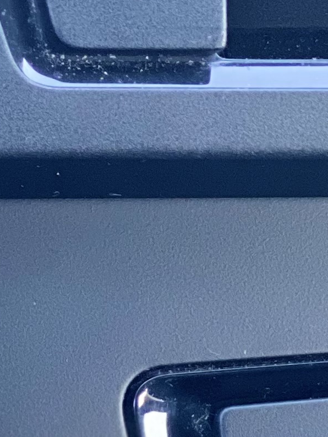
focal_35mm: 264
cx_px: -444
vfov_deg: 7.5
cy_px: 257
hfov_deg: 5.5
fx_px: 3334
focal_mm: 6
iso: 250
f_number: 2
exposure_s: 1/68
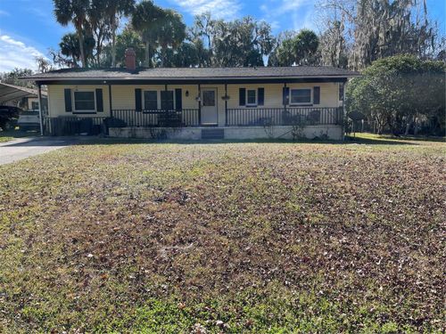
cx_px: 223
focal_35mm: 26
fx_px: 335
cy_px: 167
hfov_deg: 67.3
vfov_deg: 53.1
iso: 32
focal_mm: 4.2
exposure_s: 1/1473
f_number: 1.6
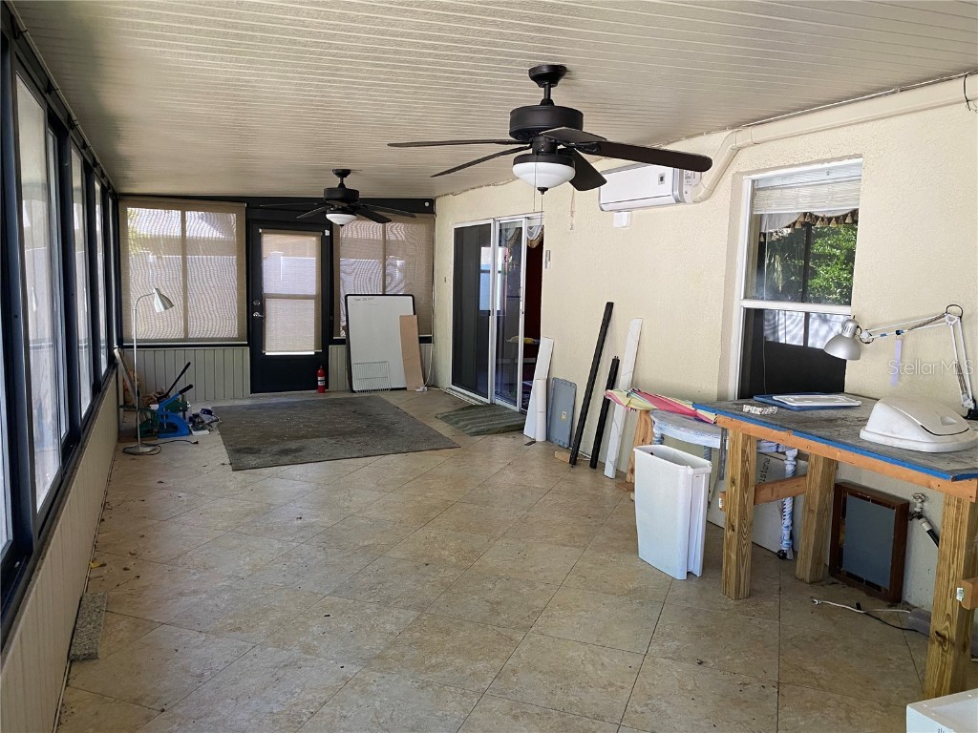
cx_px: 489
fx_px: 735
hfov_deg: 67.3
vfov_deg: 53.1
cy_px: 366
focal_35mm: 26
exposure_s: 1/88
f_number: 1.8
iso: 125
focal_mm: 4.25
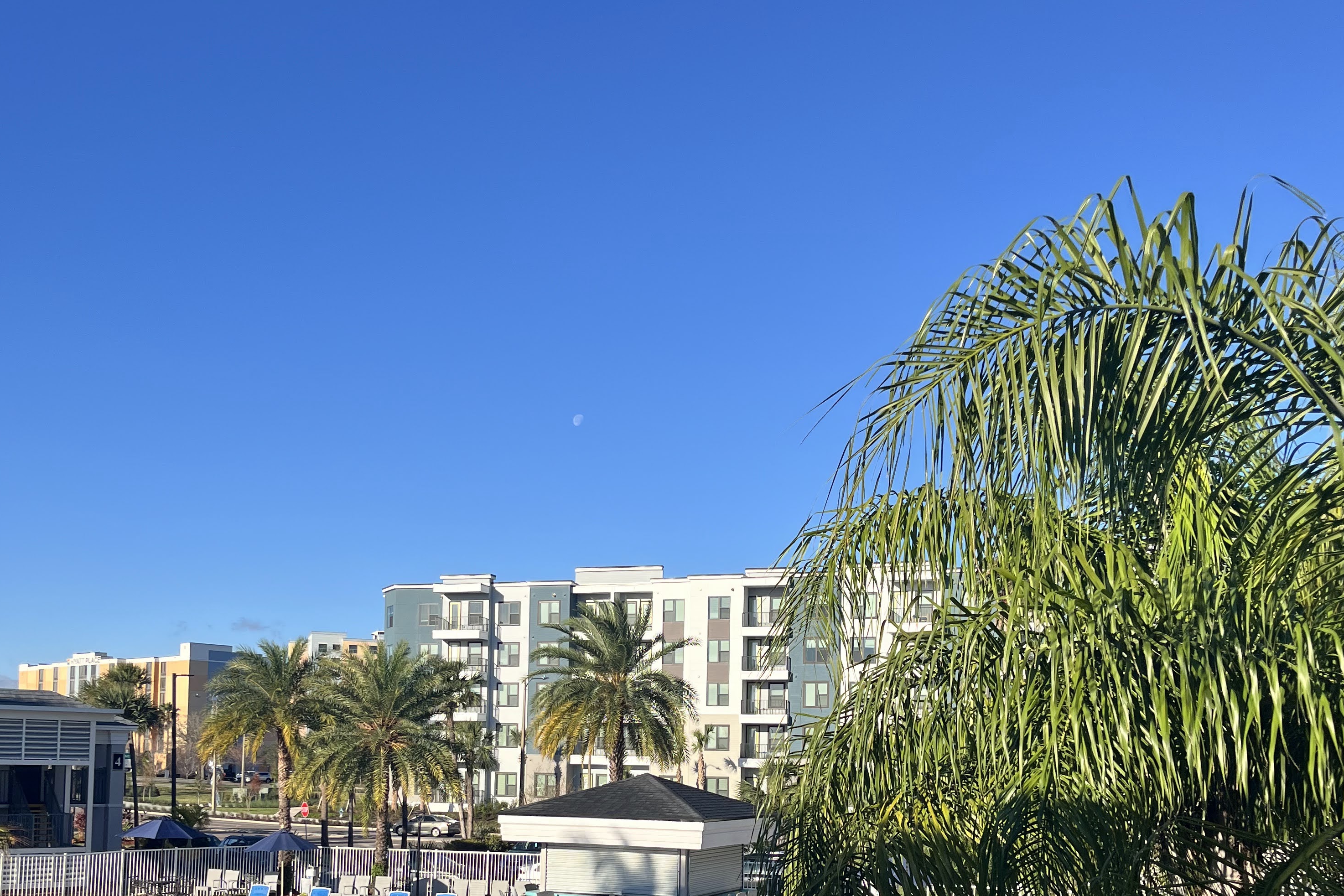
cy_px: 700
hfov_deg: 51.9
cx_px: 676
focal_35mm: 37
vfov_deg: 35.0
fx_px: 1381
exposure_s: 1/2755
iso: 50
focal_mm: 5.1
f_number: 1.6
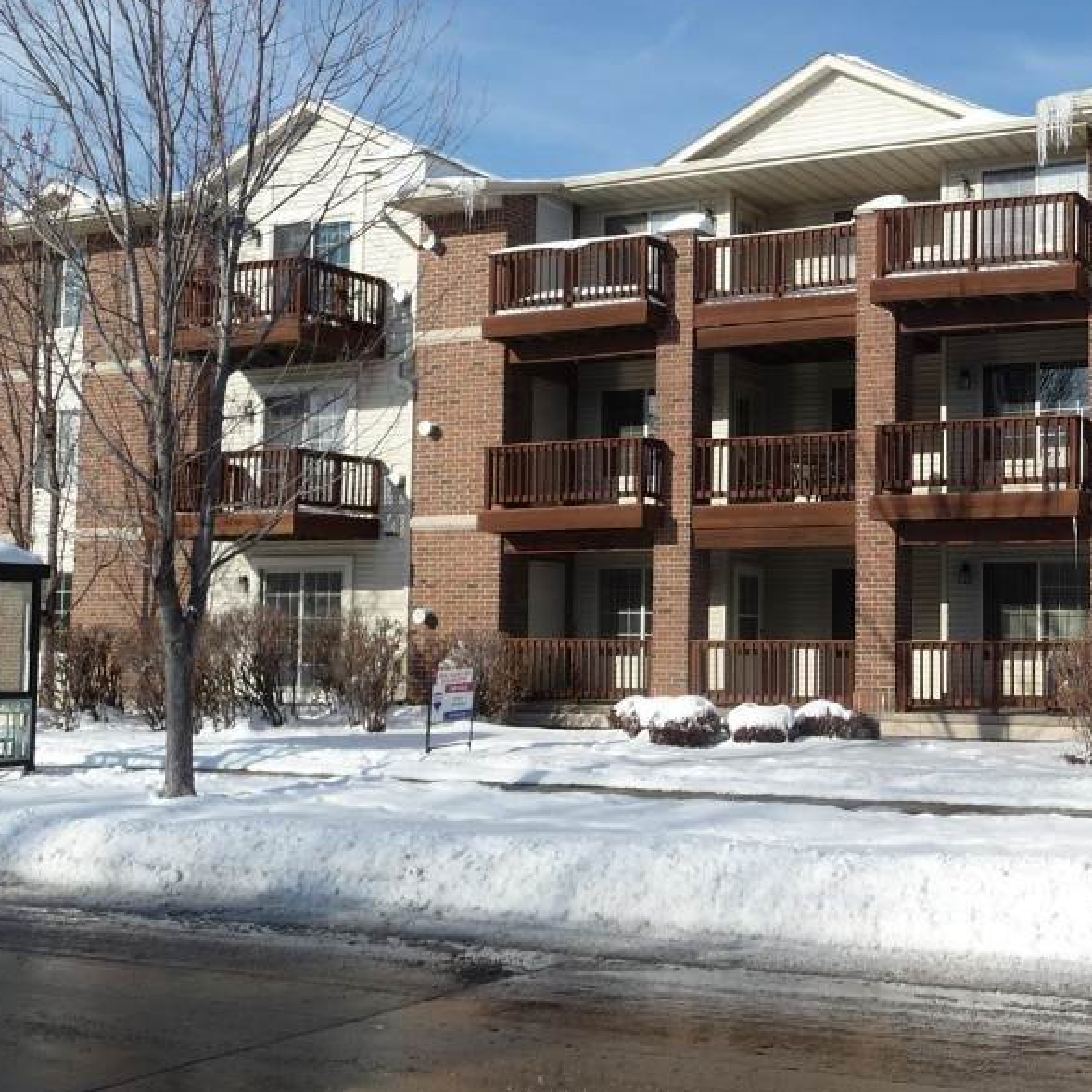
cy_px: 510
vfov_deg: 39.2
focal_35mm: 43
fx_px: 1535
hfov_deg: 37.5
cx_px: 907
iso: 100
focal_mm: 4.7
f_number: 8
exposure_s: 1/320
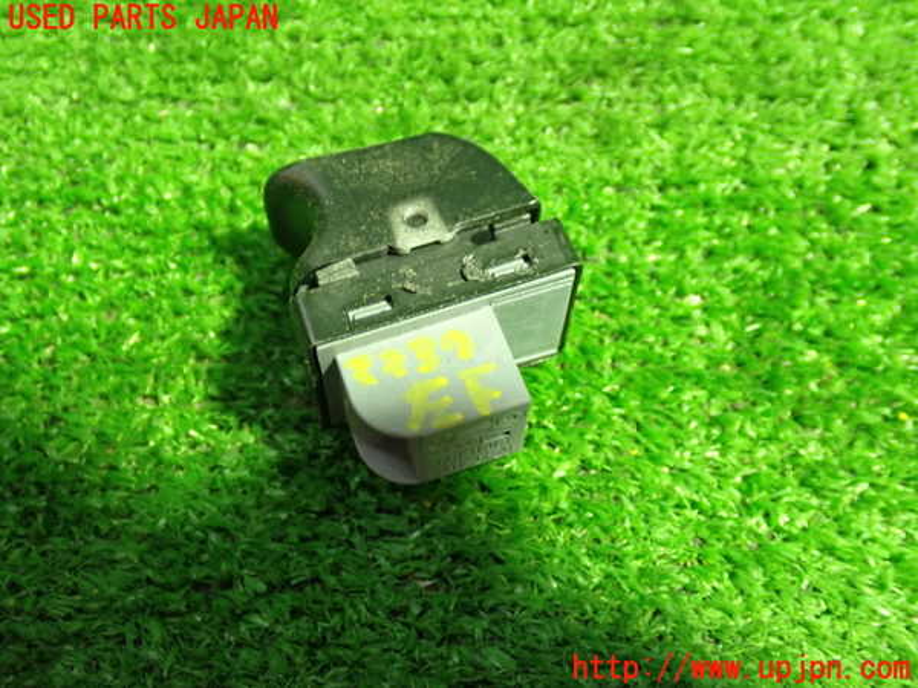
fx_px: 1087
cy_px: 344
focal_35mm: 41
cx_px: 459
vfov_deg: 35.1
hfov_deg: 45.8
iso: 800
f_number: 2.8
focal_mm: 7.31
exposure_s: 1/25
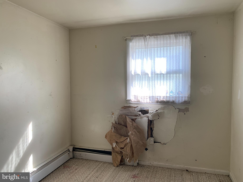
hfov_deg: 67.3
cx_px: 122
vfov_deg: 53.1
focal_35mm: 26
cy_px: 91
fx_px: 183
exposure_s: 1/121
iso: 100
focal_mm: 4.25
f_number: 1.8
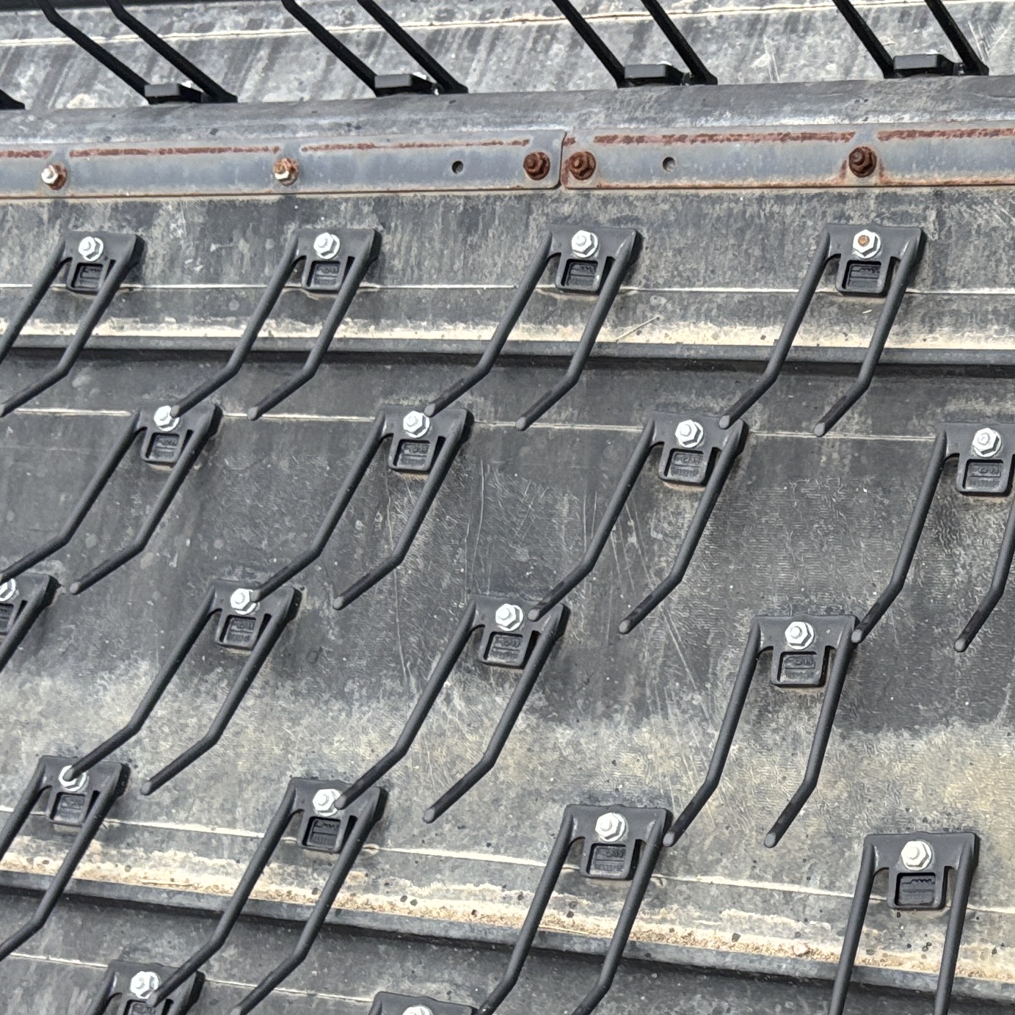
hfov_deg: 24.7
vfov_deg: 25.4
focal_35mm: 67
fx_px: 2223
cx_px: 987
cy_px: 754
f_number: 1.6
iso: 400
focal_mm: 5.96
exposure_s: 1/60
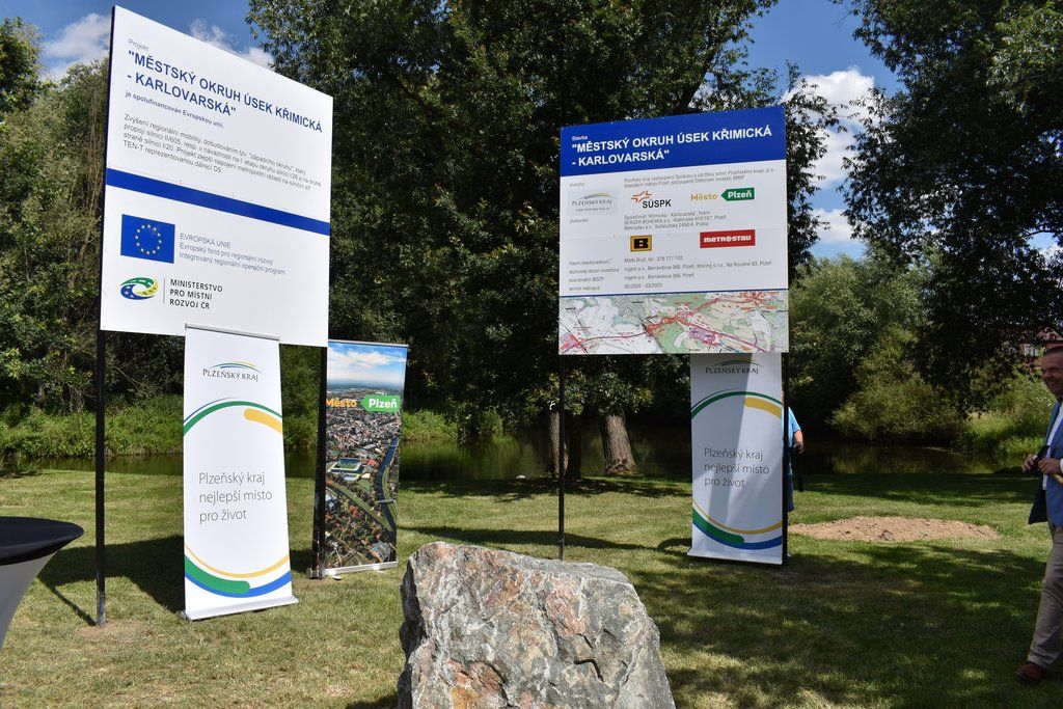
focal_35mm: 27
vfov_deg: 47.9
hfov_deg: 67.4
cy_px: 354
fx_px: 797
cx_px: 532
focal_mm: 18
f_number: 10
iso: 100
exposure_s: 1/400
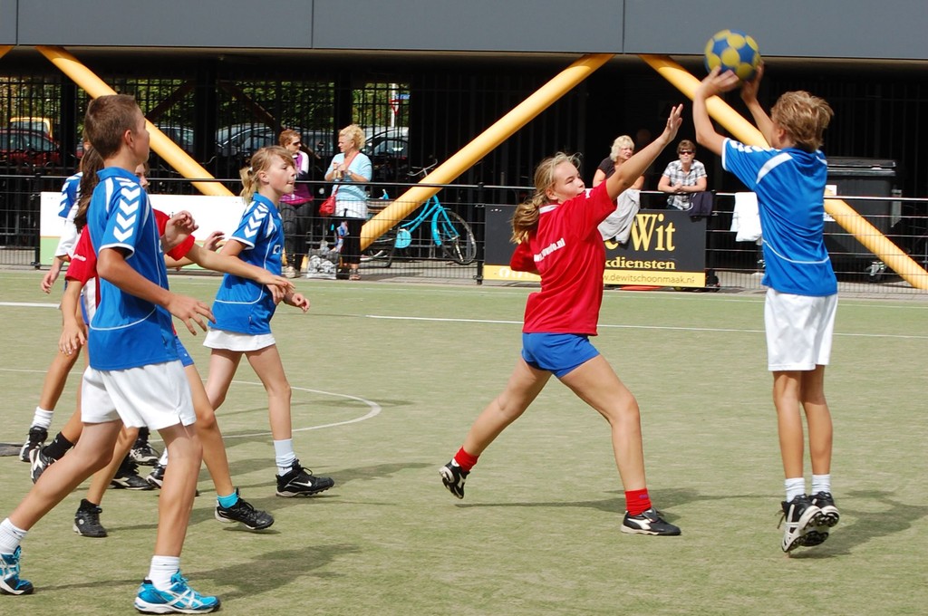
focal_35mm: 82
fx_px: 2124
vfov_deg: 16.5
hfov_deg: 24.6
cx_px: 464
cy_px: 308
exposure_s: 1/320
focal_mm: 55
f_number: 9
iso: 200
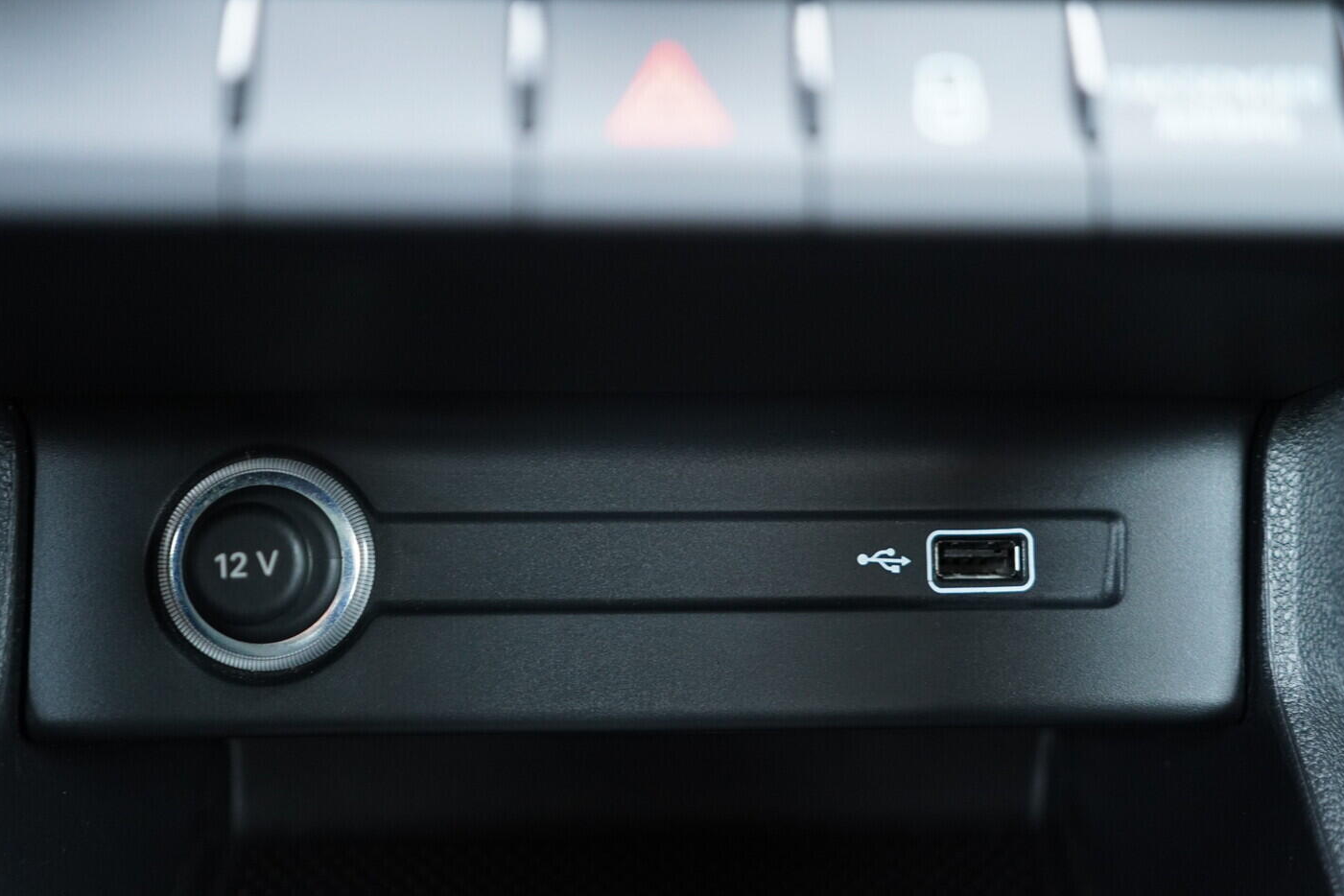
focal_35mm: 37
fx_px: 1381
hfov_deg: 51.9
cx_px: 672
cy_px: 460
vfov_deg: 35.9
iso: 1250
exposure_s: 1/40
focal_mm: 24
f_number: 2.8
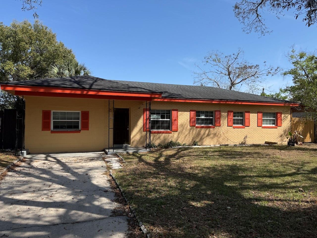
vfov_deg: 56.8
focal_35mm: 24
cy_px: 119
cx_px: 158
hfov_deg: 71.6
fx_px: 220
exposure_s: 1/3953
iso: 80
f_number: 1.78
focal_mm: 6.76
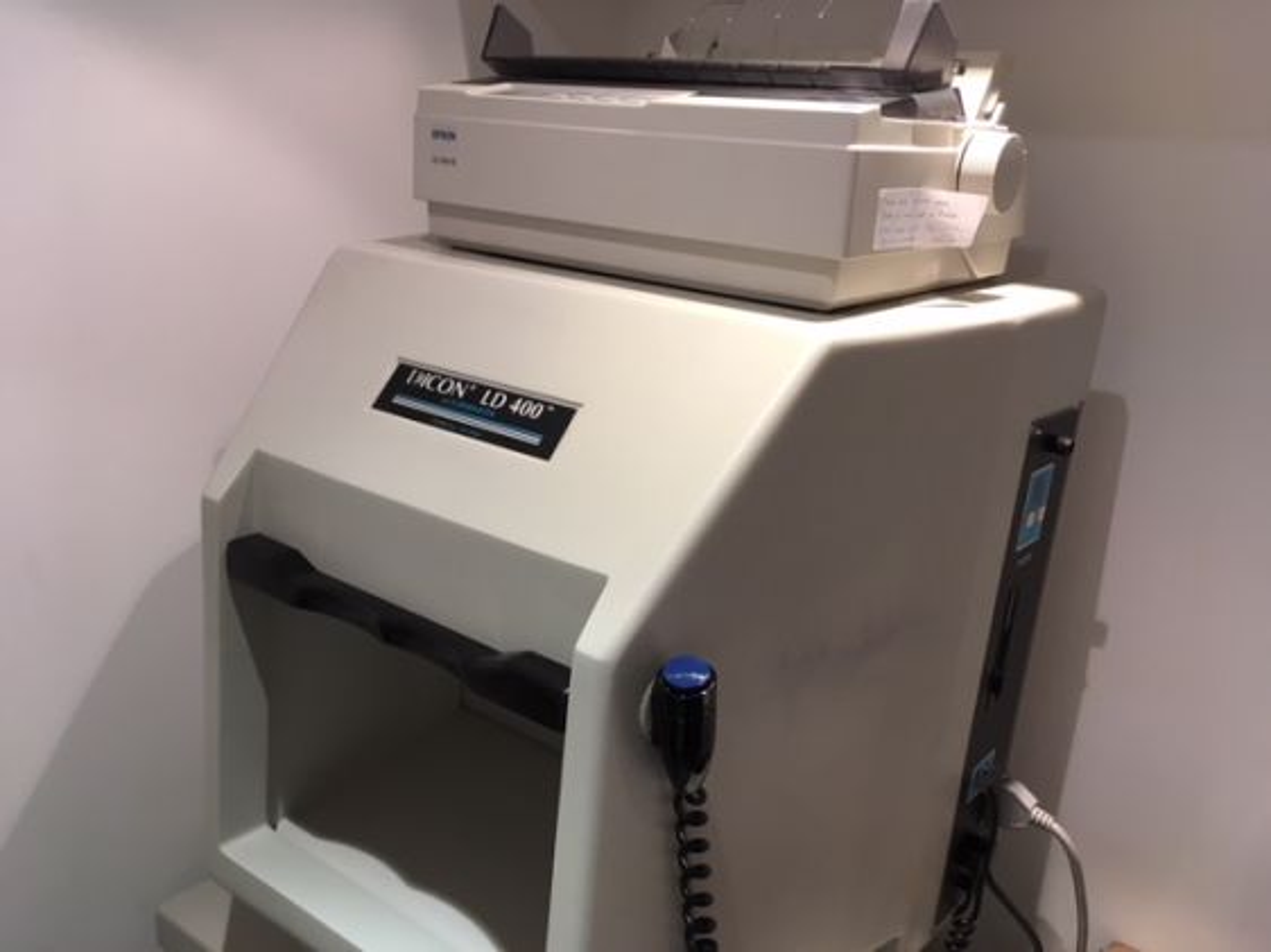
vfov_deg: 48.2
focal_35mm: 29
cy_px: 476
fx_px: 1064
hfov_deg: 61.7
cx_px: 636
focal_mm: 4.15
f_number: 2.2
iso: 64
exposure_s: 1/33
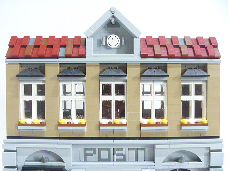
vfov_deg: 40.7
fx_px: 231
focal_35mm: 35
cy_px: 86
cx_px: 114
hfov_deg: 52.6
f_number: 3.5
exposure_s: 1/5
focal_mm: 6.3
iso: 400
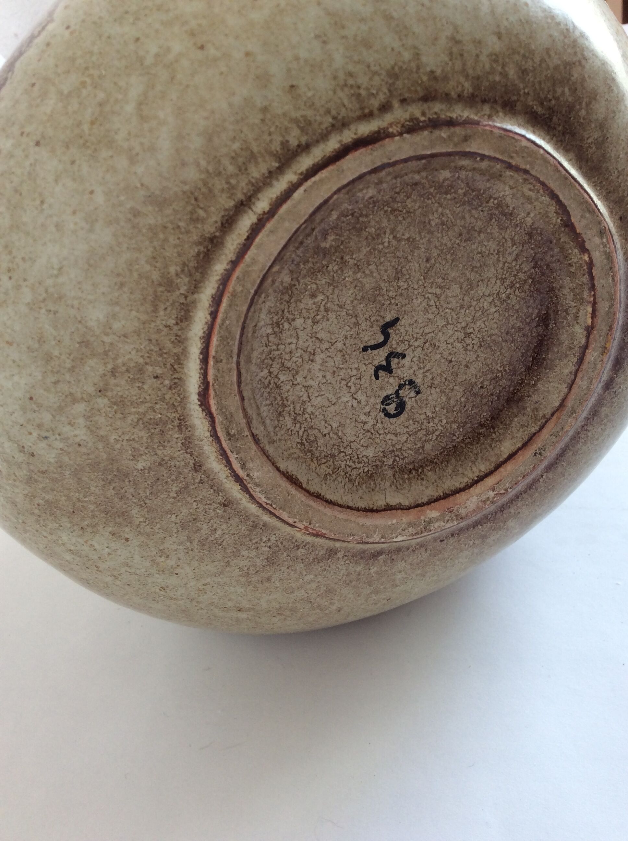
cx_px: 314
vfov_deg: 56.9
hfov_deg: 44.1
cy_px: 420
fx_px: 776
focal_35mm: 32
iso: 32
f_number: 2.4
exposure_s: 1/33
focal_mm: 3.3
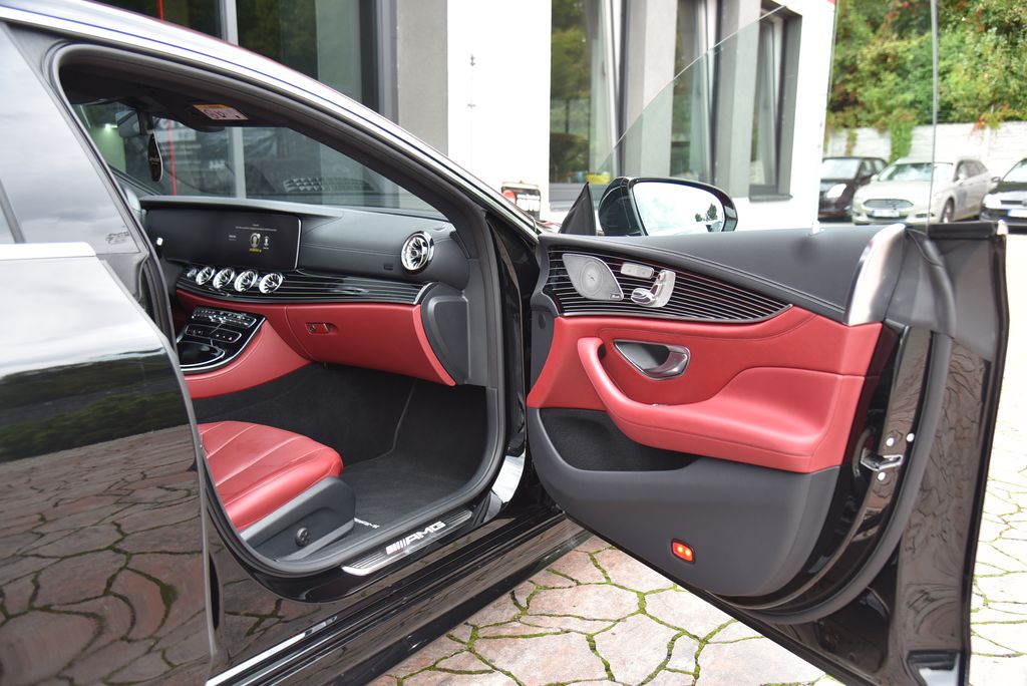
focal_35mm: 30
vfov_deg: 43.7
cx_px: 514
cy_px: 343
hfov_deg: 61.9
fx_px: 856
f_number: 4
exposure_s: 1/60
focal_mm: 30
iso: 500
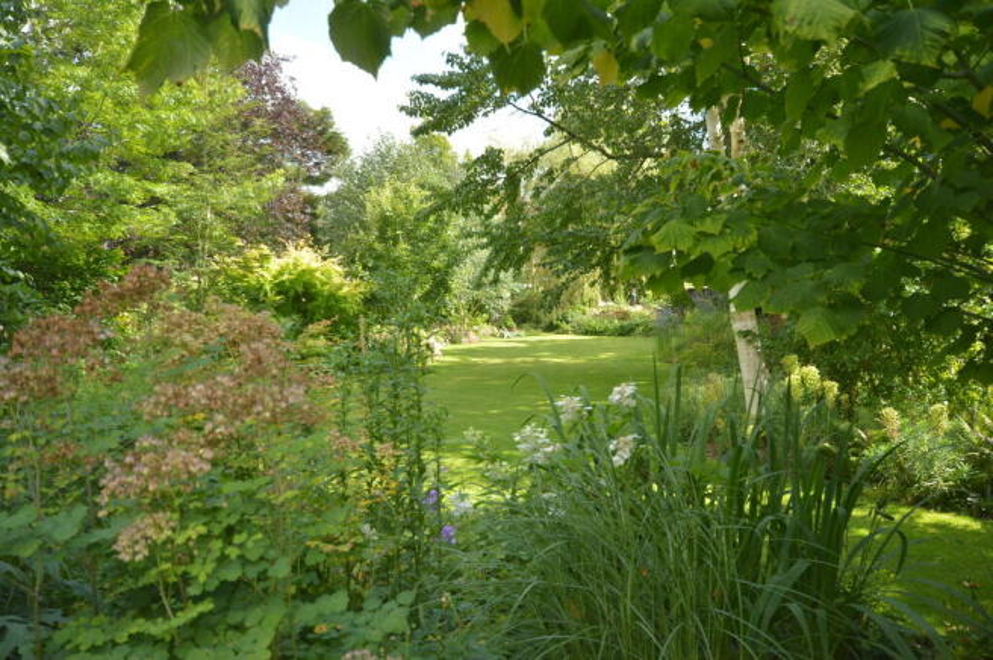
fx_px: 827
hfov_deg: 62.0
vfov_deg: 43.5
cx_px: 496
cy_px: 330
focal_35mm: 30
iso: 200
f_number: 6.3
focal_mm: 20
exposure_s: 1/160
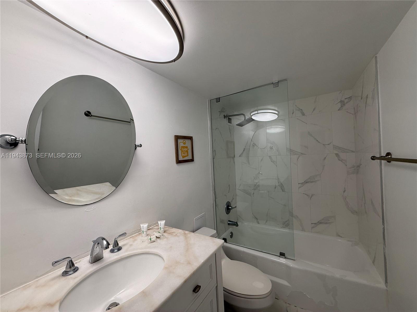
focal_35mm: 14
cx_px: 208
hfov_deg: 102.1
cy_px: 156
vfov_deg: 85.7
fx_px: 169
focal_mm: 2.22
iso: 50
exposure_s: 1/120
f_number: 2.2
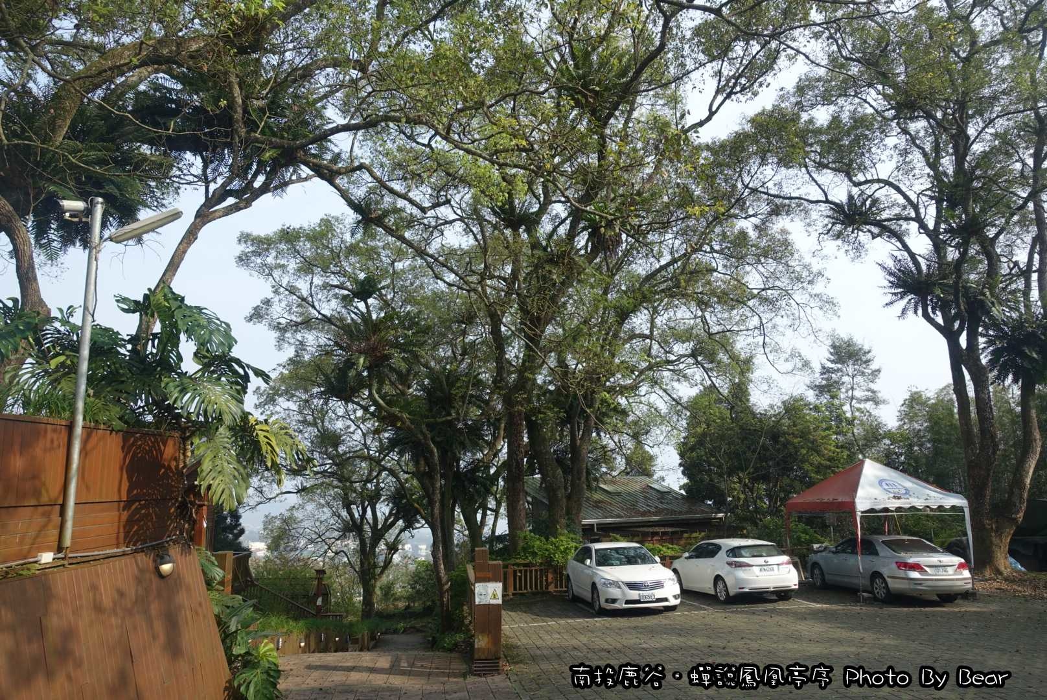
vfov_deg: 53.2
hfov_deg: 73.7
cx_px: 524
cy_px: 350
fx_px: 698
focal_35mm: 24
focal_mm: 8.8
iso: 125
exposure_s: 1/400
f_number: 4
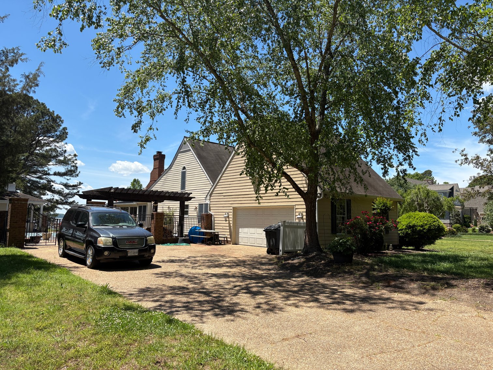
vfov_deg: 53.1
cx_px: 246
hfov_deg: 67.3
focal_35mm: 26
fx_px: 370
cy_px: 185
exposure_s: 1/2451
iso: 50
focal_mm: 5.96
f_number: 1.6
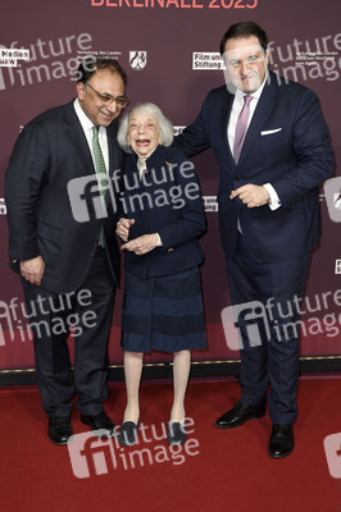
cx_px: 170
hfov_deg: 24.6
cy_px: 256
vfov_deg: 36.3
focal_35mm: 55
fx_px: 783
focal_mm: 55
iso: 800
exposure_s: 1/320
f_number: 4
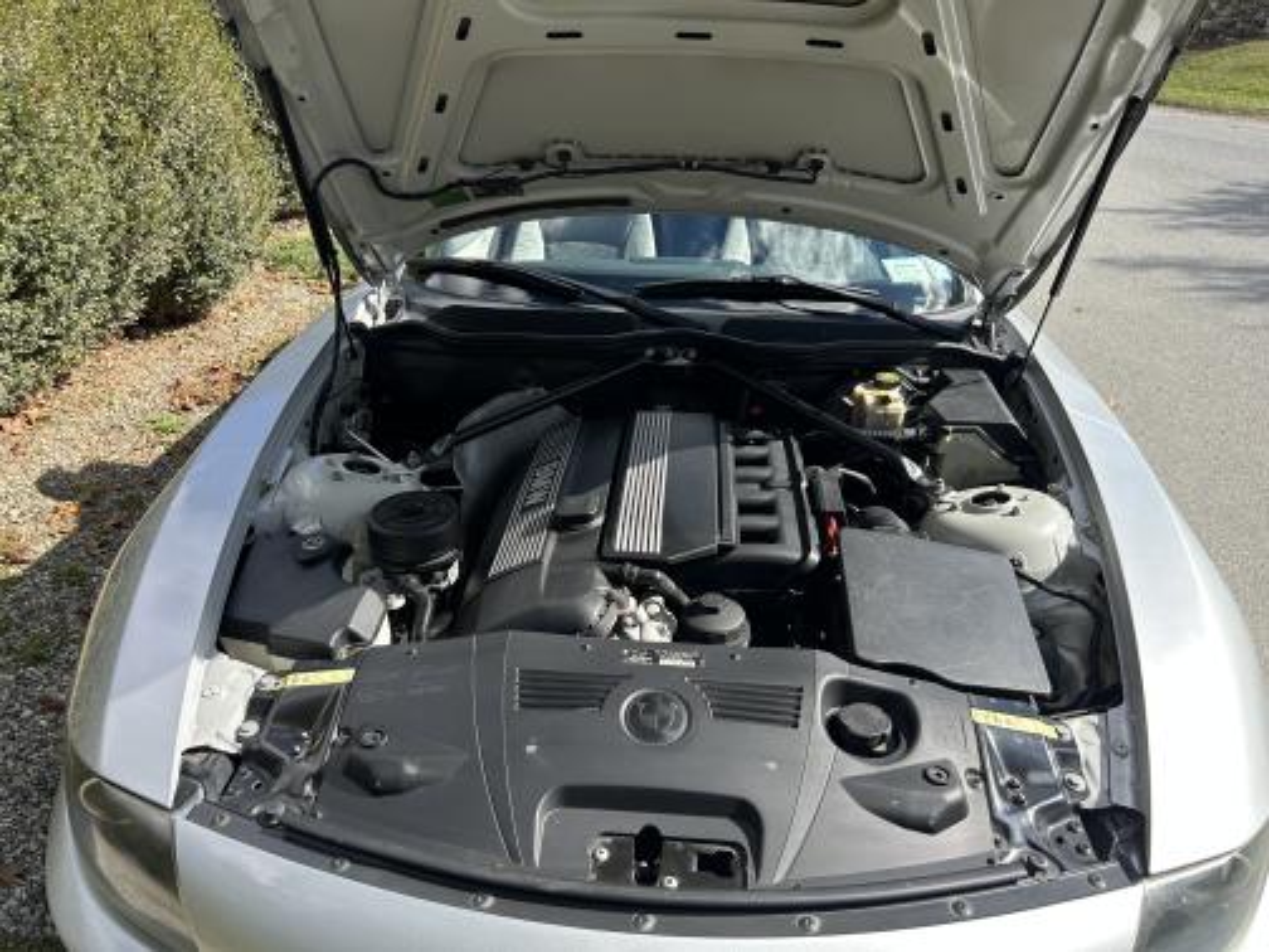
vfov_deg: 53.1
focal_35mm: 26
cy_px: 476
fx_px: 953
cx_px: 634
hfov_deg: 67.3
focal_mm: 5.7
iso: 50
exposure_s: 1/1079
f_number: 1.5
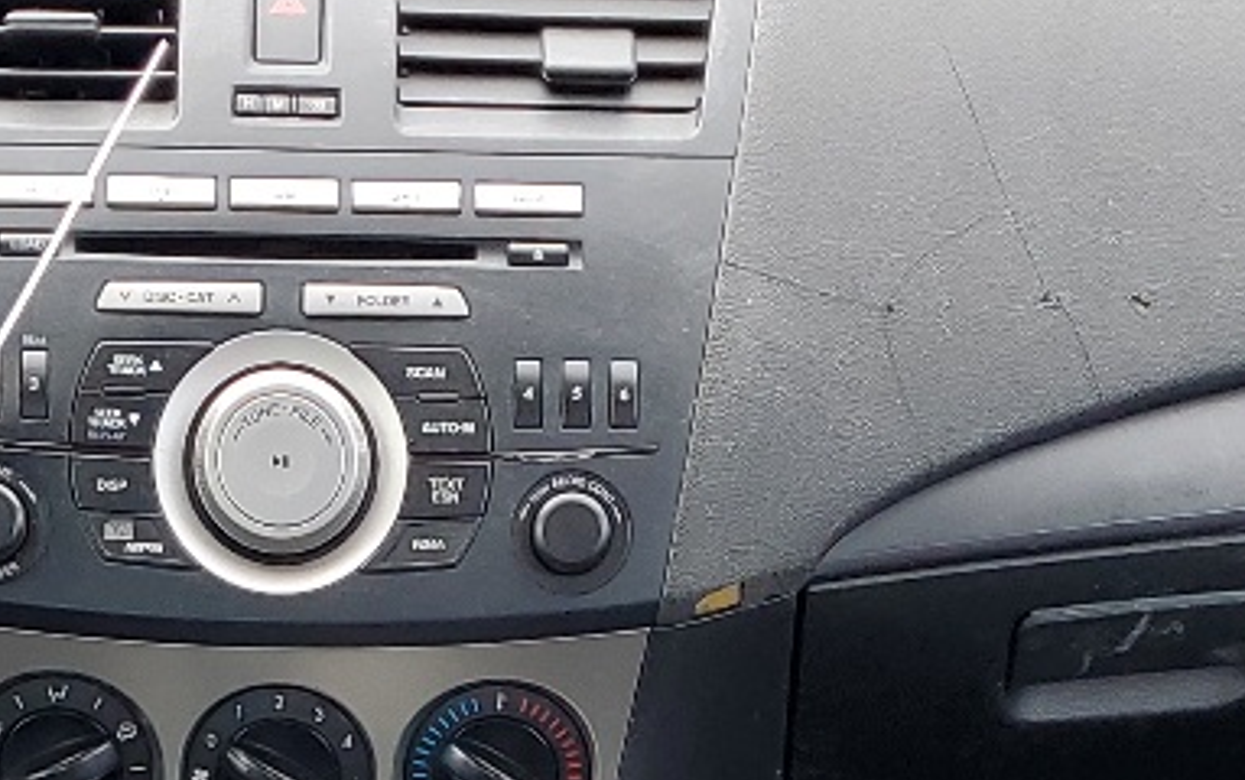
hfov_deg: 18.0
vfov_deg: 10.7
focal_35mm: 115
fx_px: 3905
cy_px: 1378
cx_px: 358
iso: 50
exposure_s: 1/135
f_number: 1.5
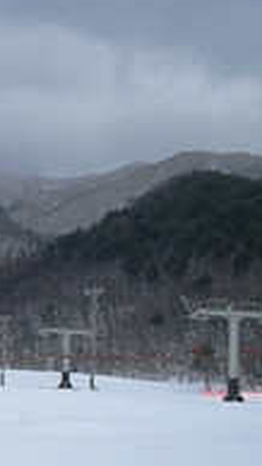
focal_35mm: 88
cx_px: -58
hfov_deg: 13.3
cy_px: 353
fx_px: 1088
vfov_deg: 23.9
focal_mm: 5.8
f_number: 4.3
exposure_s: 1/100
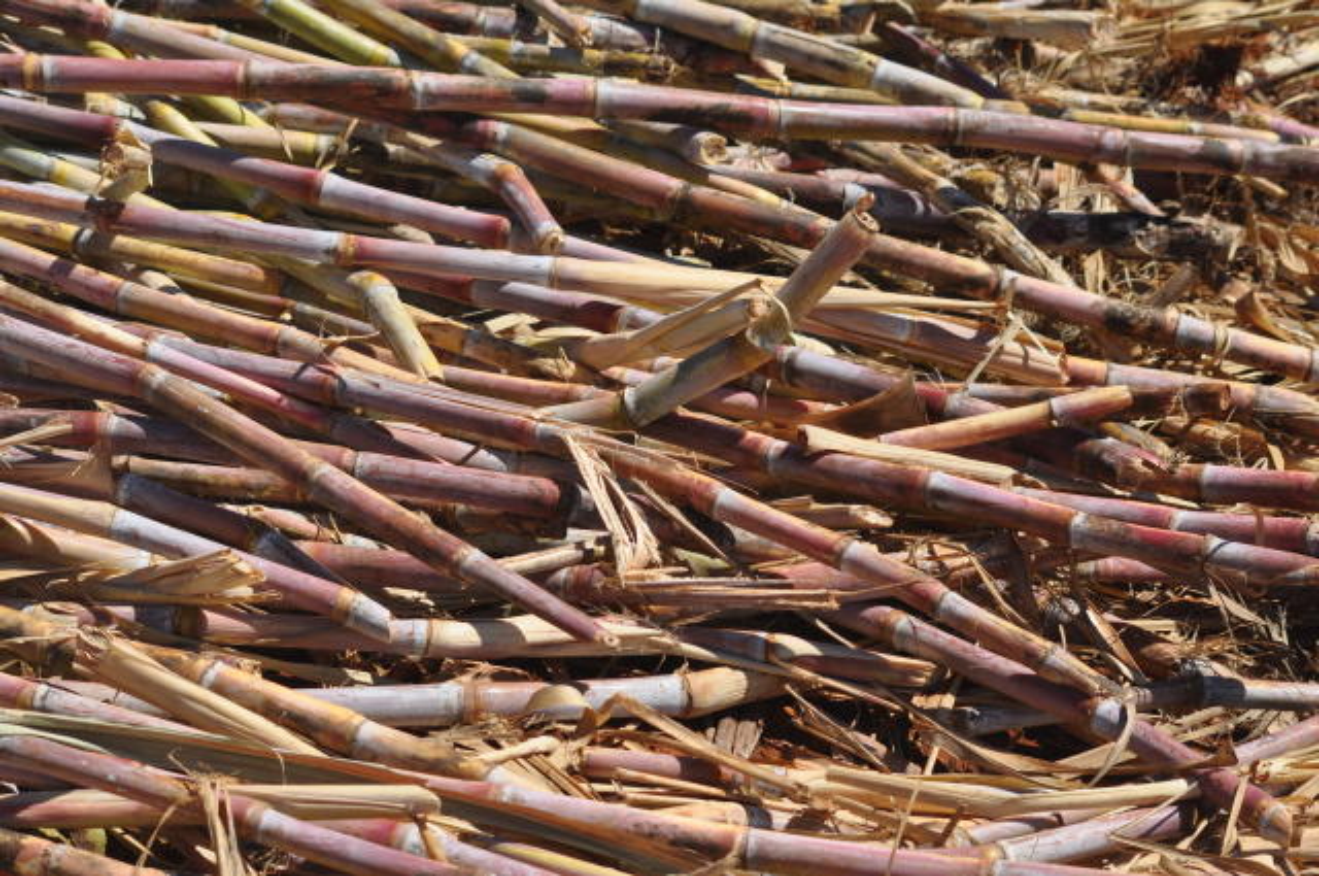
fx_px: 3842
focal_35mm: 105
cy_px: 438
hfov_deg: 19.5
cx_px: 660
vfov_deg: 13.0
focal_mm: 70
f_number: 7.1
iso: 200
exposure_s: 1/800
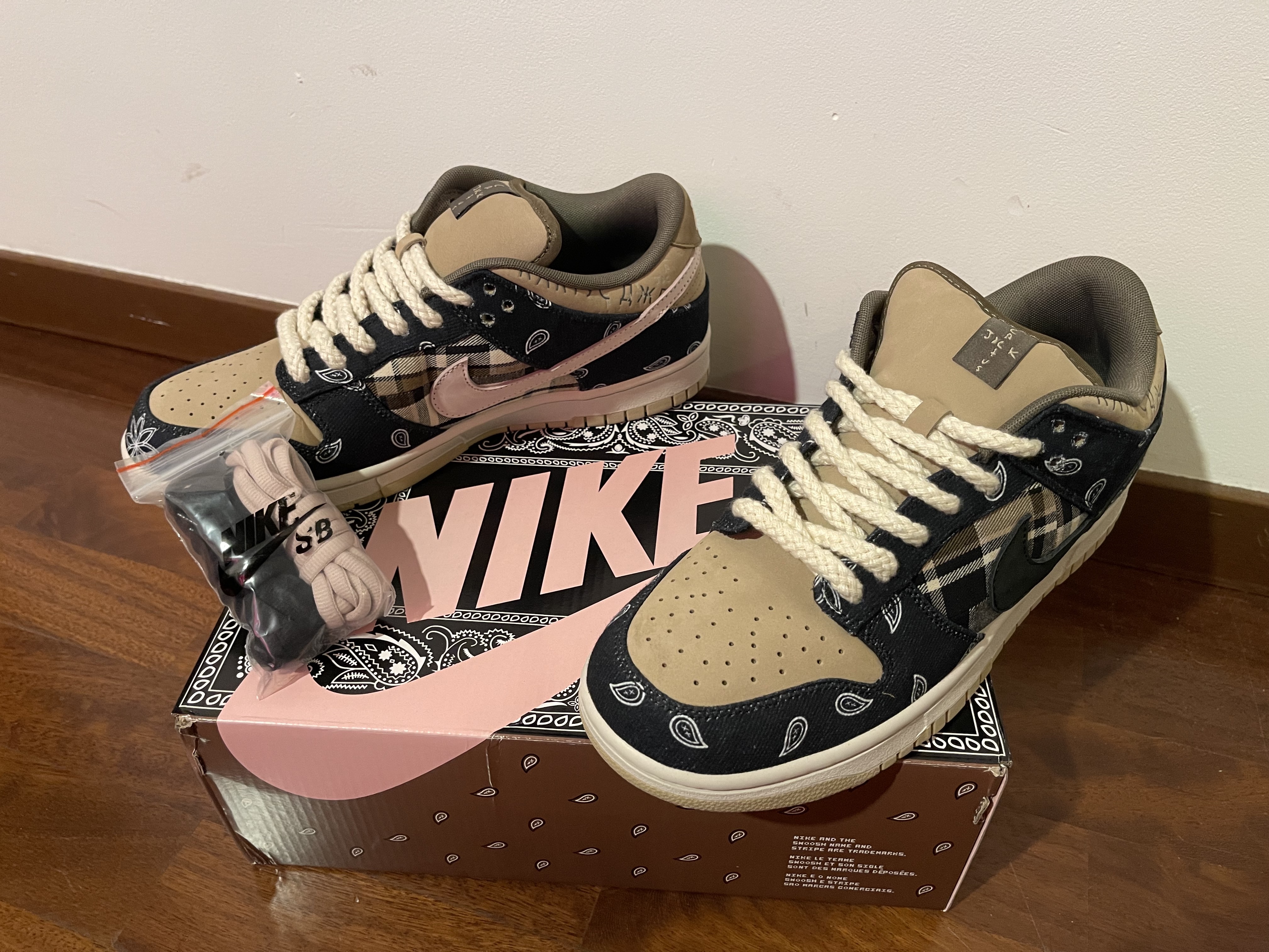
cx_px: 634
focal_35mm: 26
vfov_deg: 53.1
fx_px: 953
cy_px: 476
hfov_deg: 67.3
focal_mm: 5.1
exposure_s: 1/33
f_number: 1.6
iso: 400
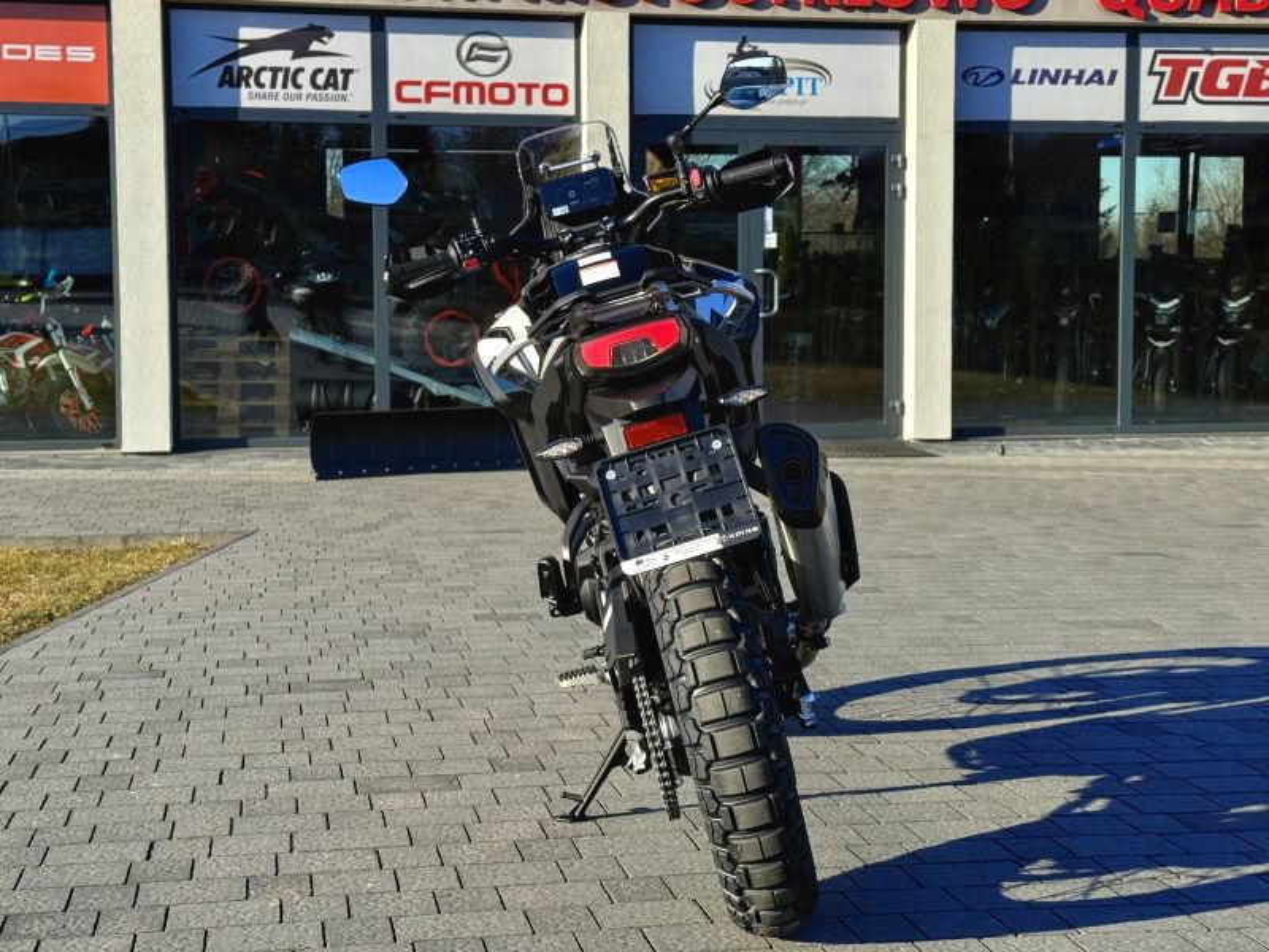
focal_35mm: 48
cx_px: 634
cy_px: 476
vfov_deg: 30.3
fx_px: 1760
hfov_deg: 39.7
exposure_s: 1/2577
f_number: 1.78
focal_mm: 6.76
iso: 64
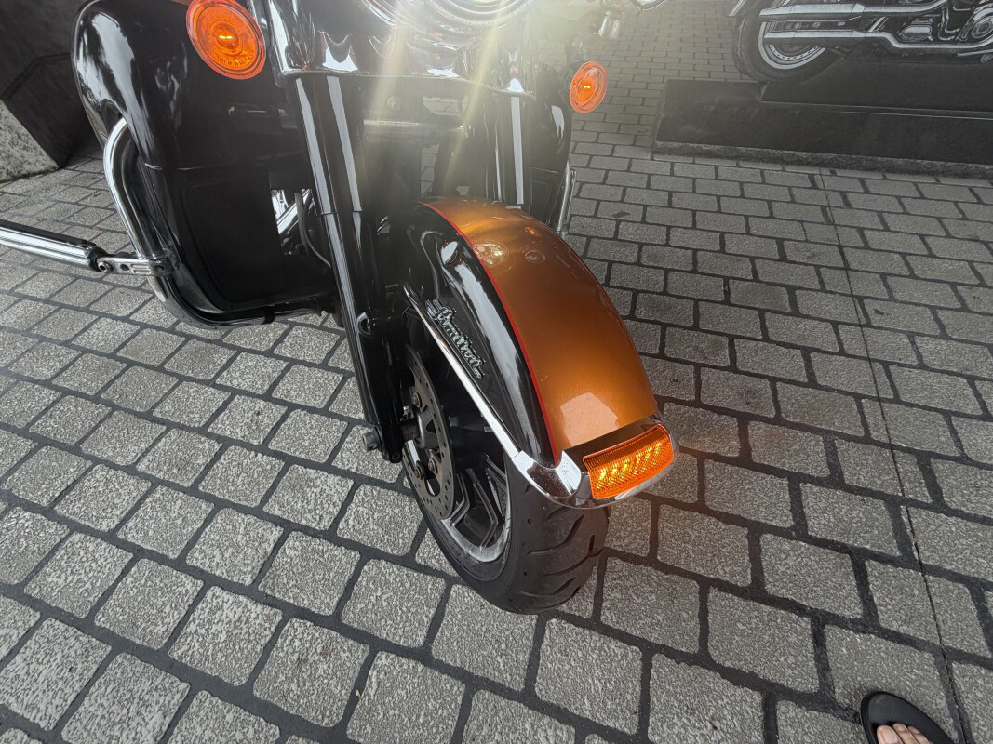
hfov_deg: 102.1
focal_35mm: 14
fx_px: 402
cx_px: 496
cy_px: 372
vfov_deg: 85.7
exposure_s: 1/139
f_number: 2.2
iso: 50
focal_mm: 2.22
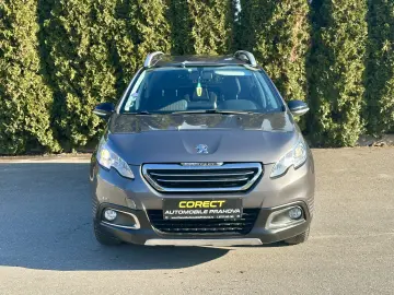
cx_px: 197
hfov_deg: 39.7
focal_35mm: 48
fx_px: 546
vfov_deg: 30.3
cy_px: 148
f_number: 1.78
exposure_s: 1/791
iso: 64
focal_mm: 6.86
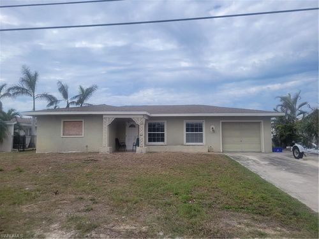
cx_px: 160
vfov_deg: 53.1
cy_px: 120
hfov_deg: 67.3
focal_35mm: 26
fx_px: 240
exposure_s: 1/2586
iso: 40
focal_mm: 5.4
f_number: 1.8
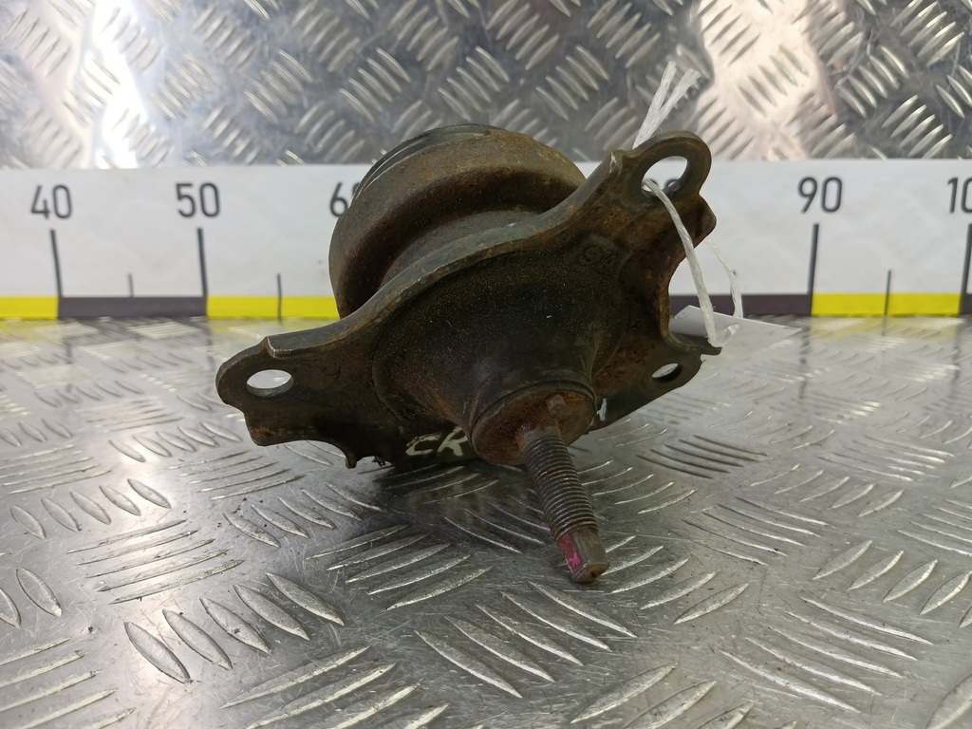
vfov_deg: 58.9
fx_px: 646
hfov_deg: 73.9
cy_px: 364
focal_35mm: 23
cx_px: 486
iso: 151
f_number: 1.6
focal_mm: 4.11
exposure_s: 1/50
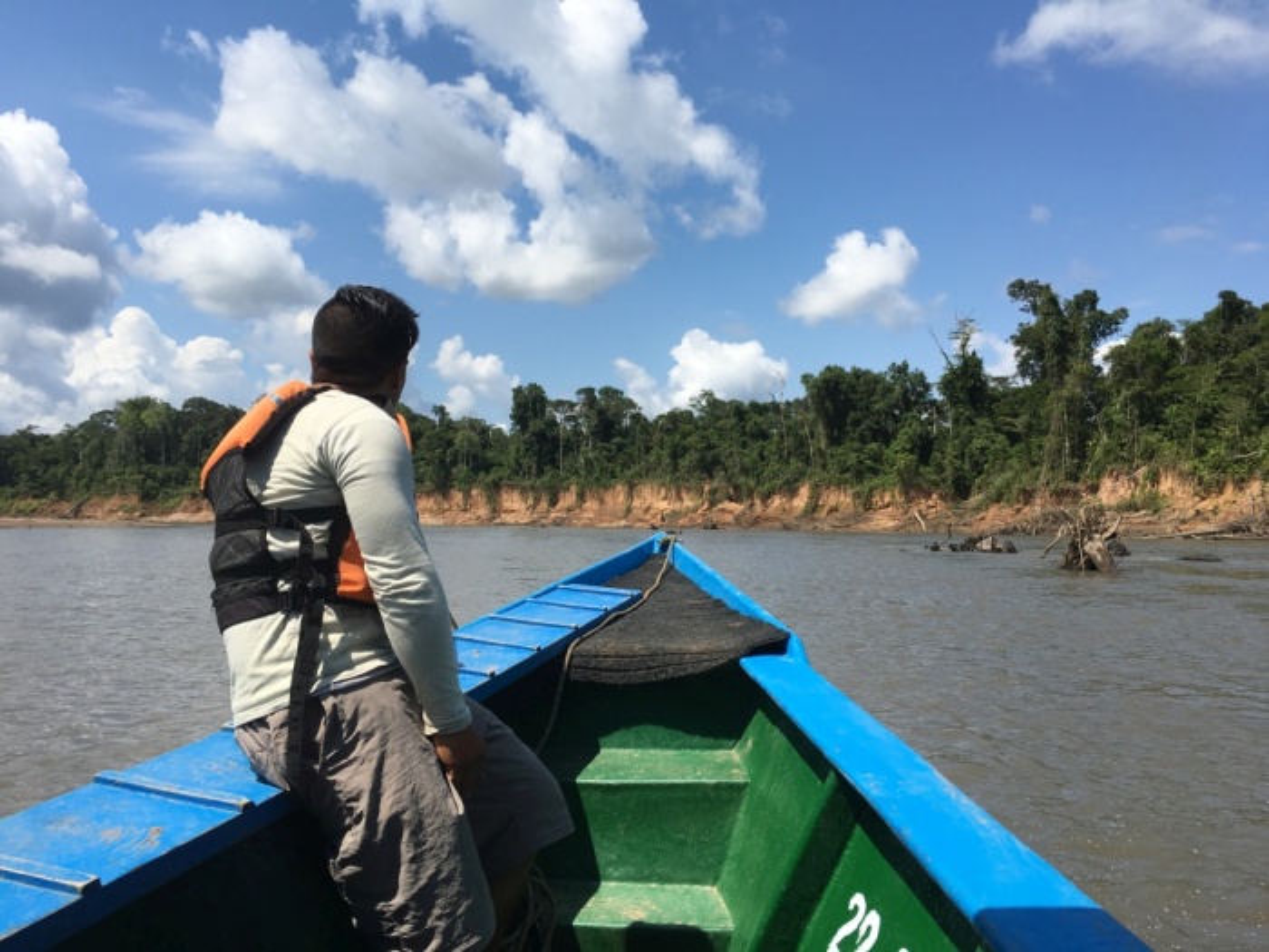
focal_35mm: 29
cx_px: 634
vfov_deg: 48.2
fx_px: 1063
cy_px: 476
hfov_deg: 61.7
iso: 25
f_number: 2.2
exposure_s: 1/1923
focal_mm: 4.15
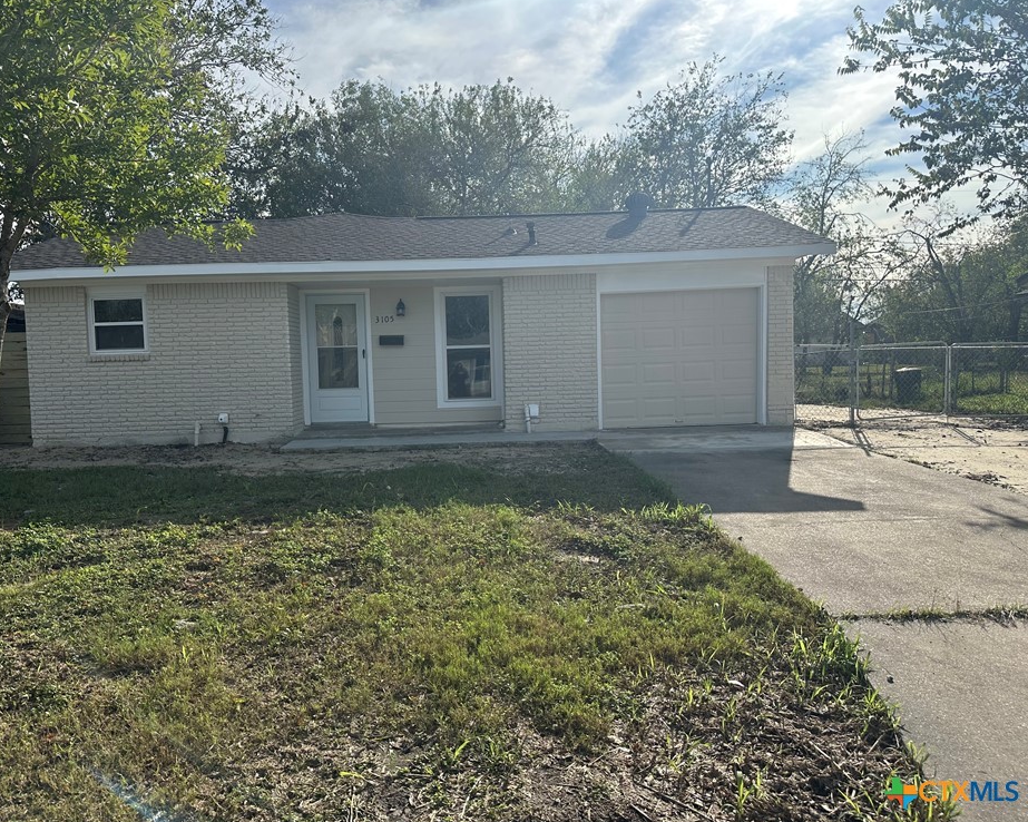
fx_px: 791
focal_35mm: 26
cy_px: 404
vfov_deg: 54.9
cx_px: 476
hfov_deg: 66.0
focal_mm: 6.86
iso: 80
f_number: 1.78
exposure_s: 1/6211
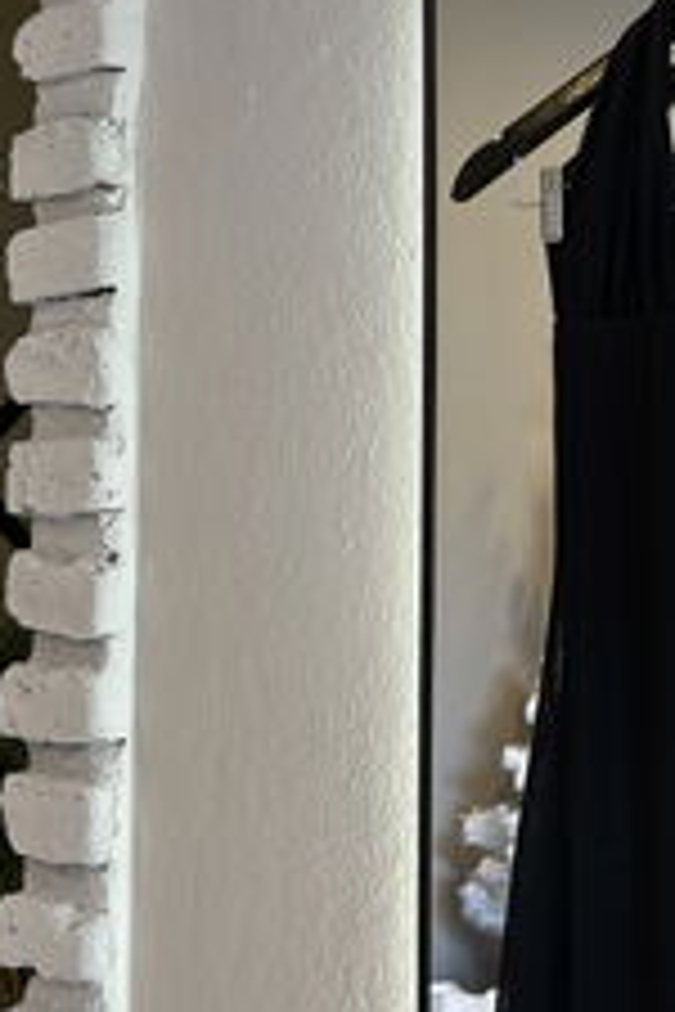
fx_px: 1800
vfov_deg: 30.8
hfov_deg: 20.1
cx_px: 774
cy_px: 236
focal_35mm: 64
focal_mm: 5.7
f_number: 1.5
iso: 50
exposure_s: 1/121
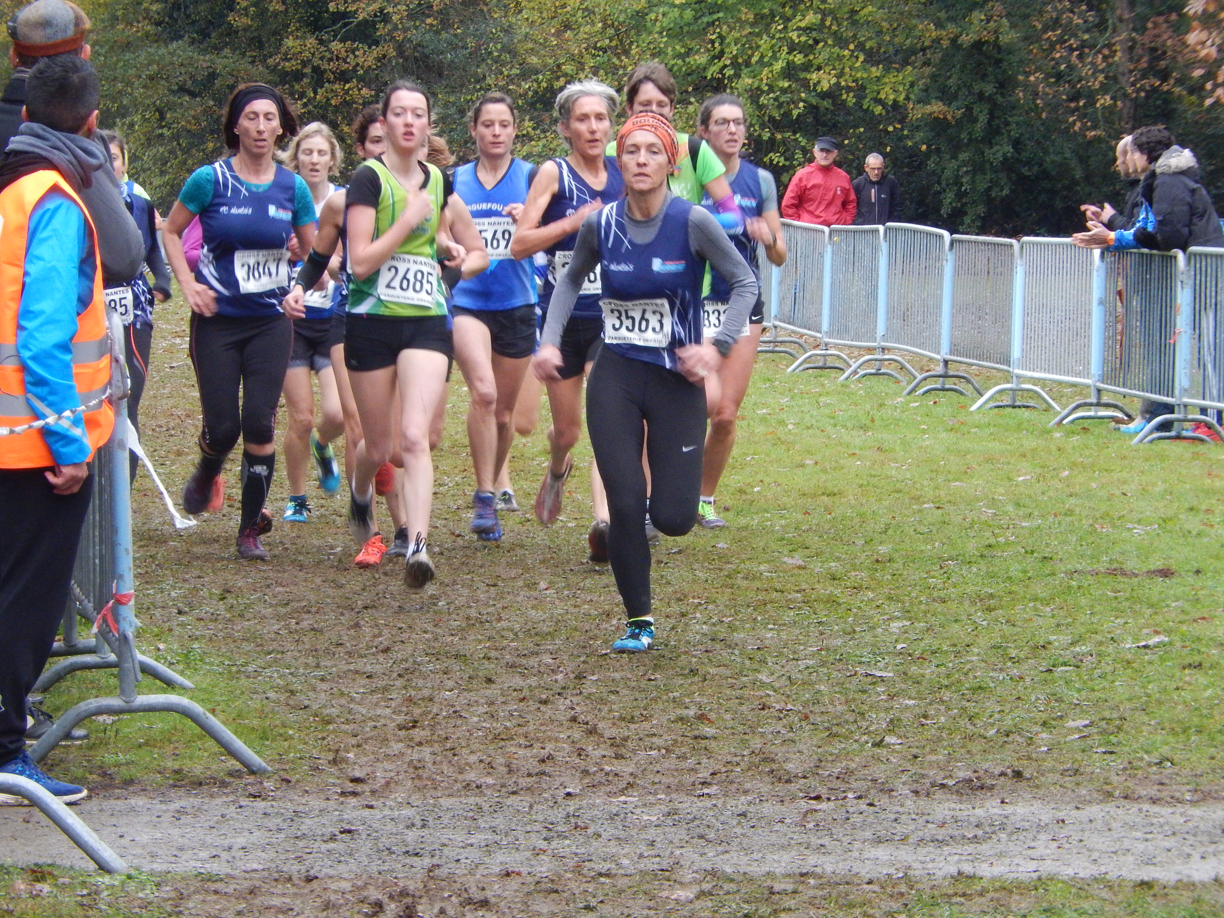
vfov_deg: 6.9
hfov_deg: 9.2
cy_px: 459
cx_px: 612
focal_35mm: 215
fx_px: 7602
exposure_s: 1/60
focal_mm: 38.6
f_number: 5.8
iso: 560
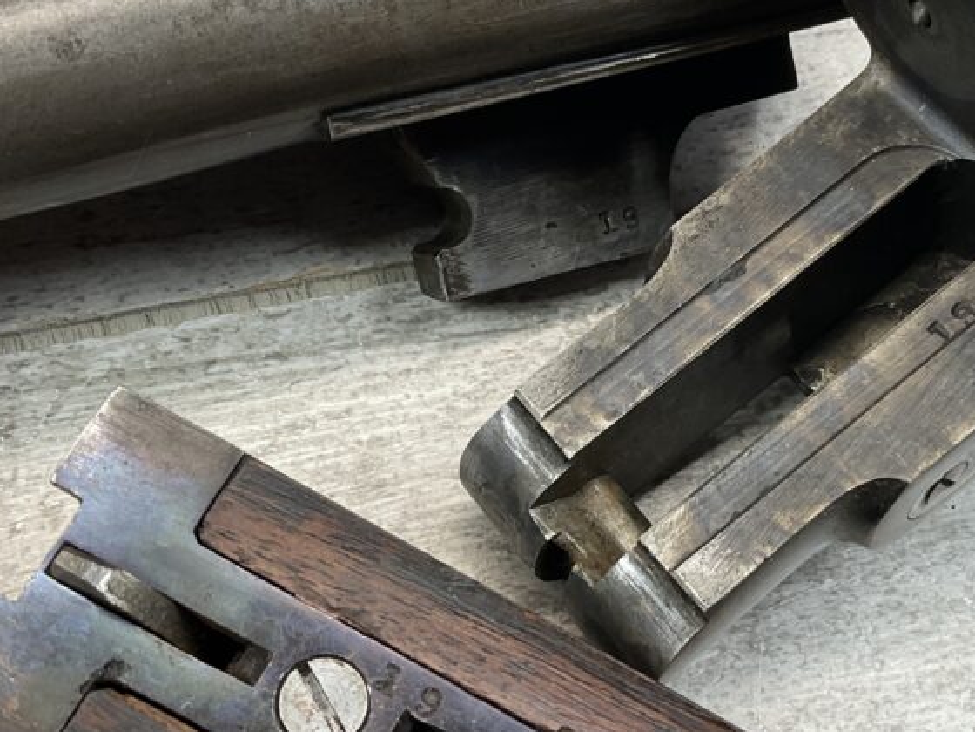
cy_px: 385
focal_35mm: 53
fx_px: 1493
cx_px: 627
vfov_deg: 27.5
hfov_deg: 35.9
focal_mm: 3
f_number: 1.8
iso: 32
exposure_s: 1/120
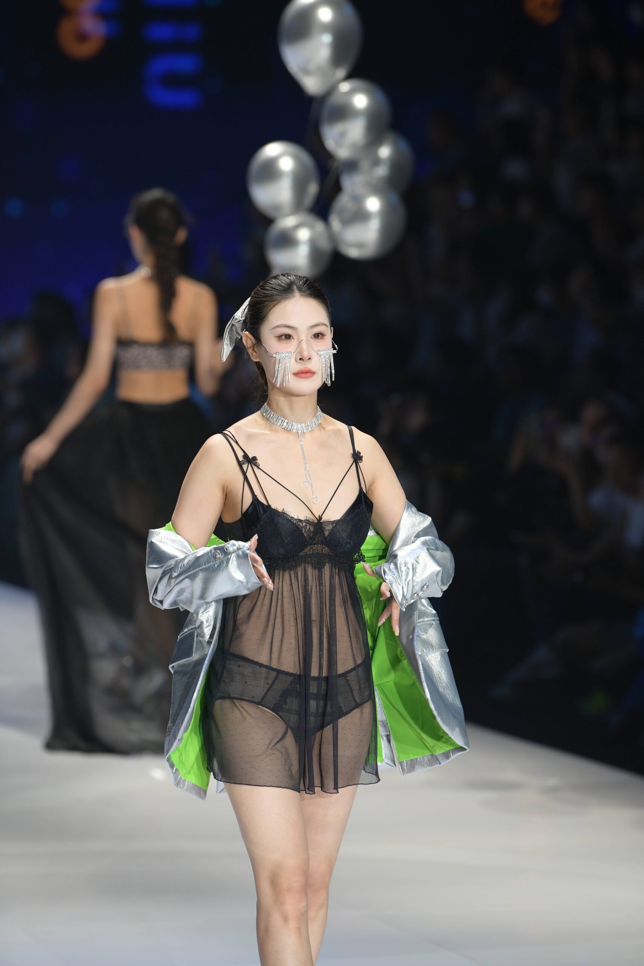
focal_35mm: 200
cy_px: 483
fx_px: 5366
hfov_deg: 6.9
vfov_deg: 10.3
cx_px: 322
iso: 640
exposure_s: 1/500
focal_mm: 200
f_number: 4
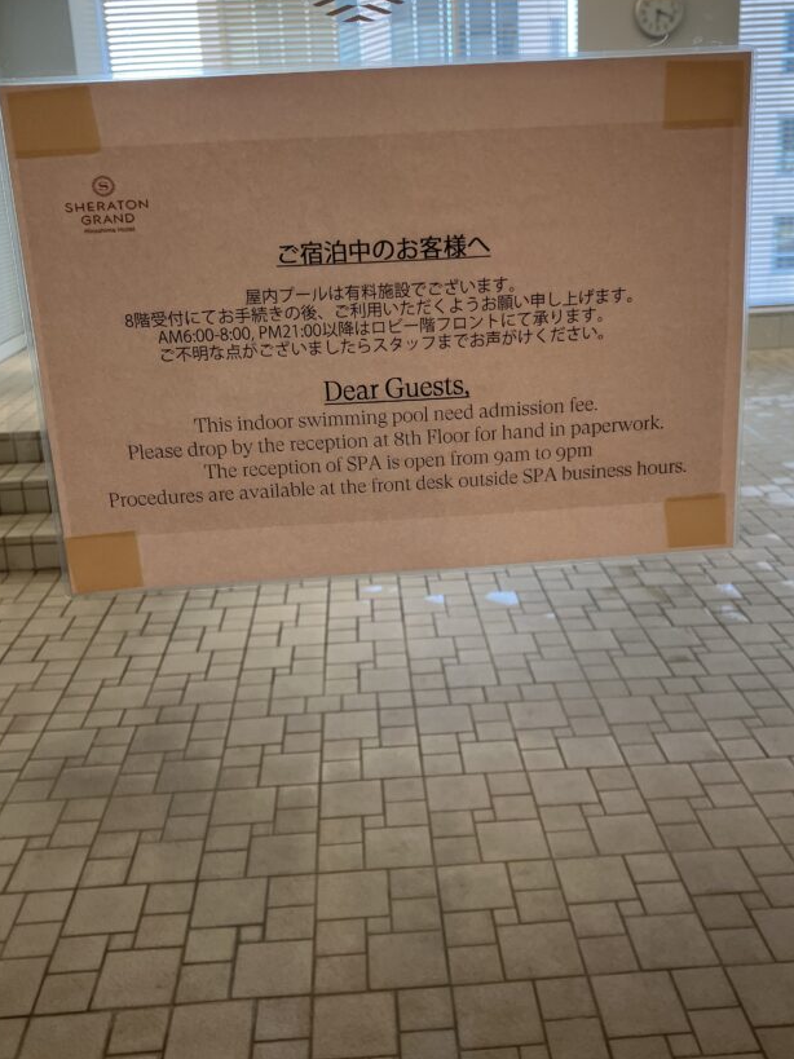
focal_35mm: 35
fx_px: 1071
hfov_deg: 40.7
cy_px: 481
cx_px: 423
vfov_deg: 52.6
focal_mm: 3.99
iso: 50
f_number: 1.8
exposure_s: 1/60
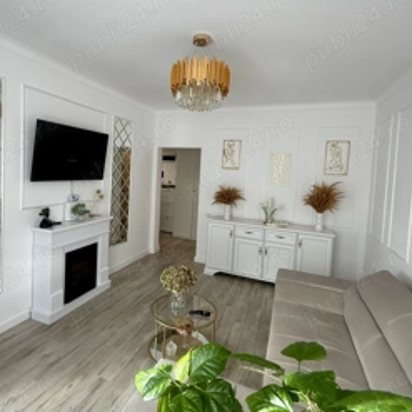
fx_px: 269
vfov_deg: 74.6
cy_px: 183
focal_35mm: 20
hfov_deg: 74.5
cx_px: 180
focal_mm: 2.22
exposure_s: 1/99
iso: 64
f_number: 2.2
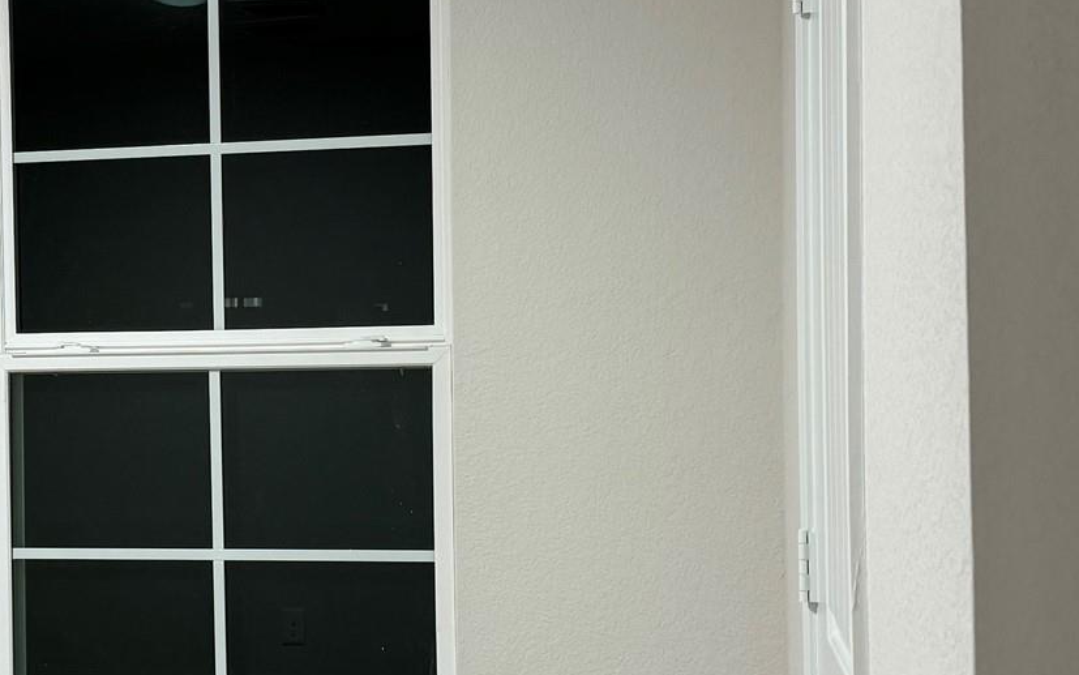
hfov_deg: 31.6
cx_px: 204
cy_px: 360
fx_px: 1853
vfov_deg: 20.6
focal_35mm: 63
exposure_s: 1/60
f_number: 1.78
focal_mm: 6.86
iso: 250
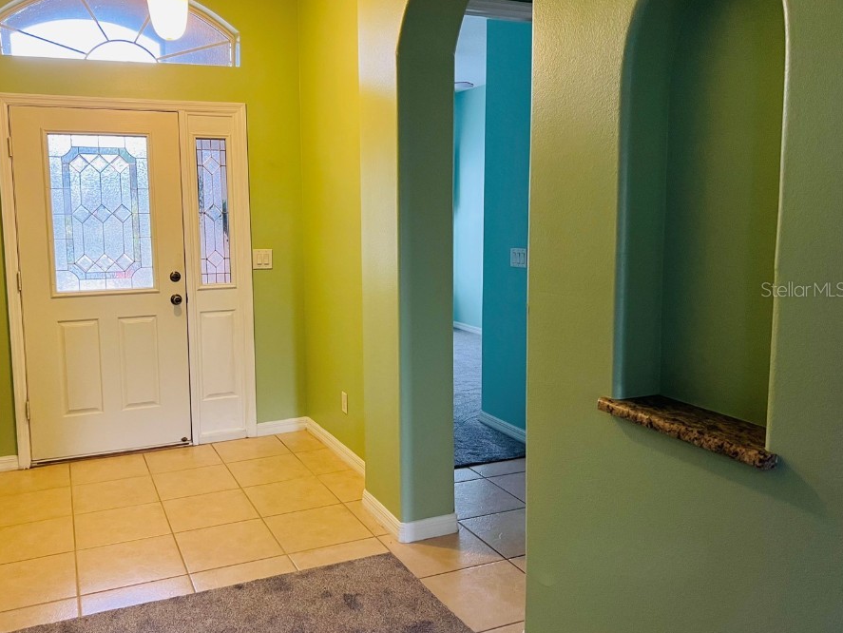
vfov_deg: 46.8
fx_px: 731
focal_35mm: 30
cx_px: 364
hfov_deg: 59.7
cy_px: 289
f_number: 1.5
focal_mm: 5.7
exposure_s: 1/60
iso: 125
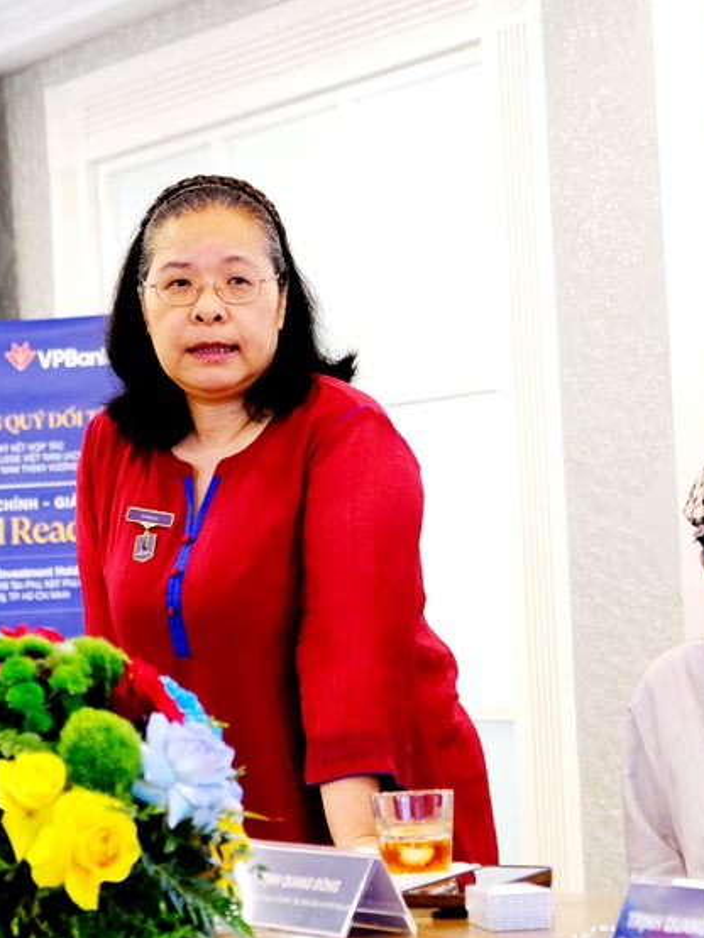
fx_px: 3279
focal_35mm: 121
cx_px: 245
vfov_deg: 16.3
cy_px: 471
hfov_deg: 12.2
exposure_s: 1/160
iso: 3200
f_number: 4
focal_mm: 55
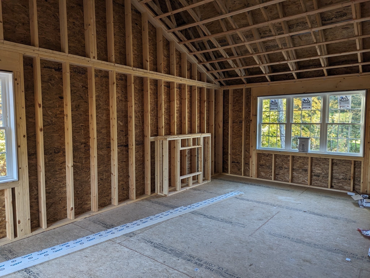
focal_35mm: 24
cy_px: 139
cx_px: 185
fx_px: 257
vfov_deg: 56.8
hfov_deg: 71.6
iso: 51
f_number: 1.85
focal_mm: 6.81
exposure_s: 1/35
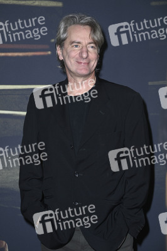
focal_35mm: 92
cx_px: 84
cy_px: 126
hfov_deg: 14.8
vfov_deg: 22.2
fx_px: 641
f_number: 5.6
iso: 400
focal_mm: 92
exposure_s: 1/200
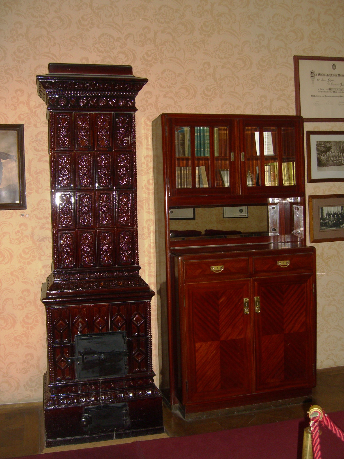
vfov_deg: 49.0
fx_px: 504
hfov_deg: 37.7
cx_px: 172
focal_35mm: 38
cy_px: 230
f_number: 2.8
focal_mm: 7.9
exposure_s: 1/60
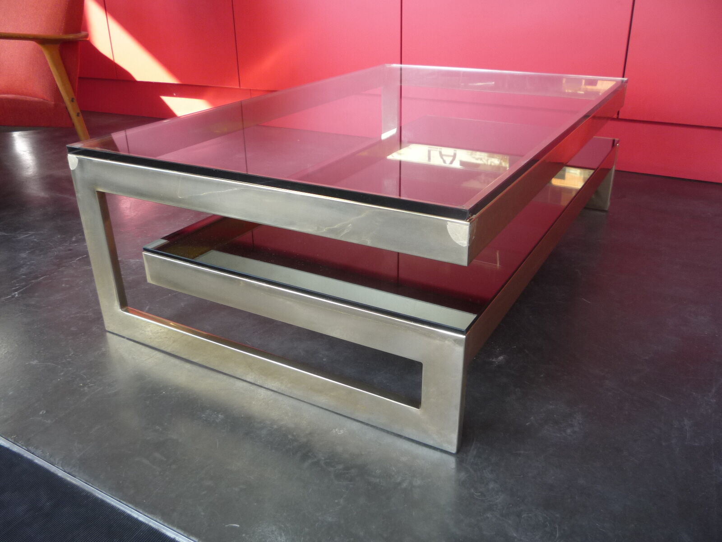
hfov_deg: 60.0
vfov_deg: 46.8
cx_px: 361
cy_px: 271
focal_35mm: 30
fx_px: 626
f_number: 3.3
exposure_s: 1/30
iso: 125
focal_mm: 5.2
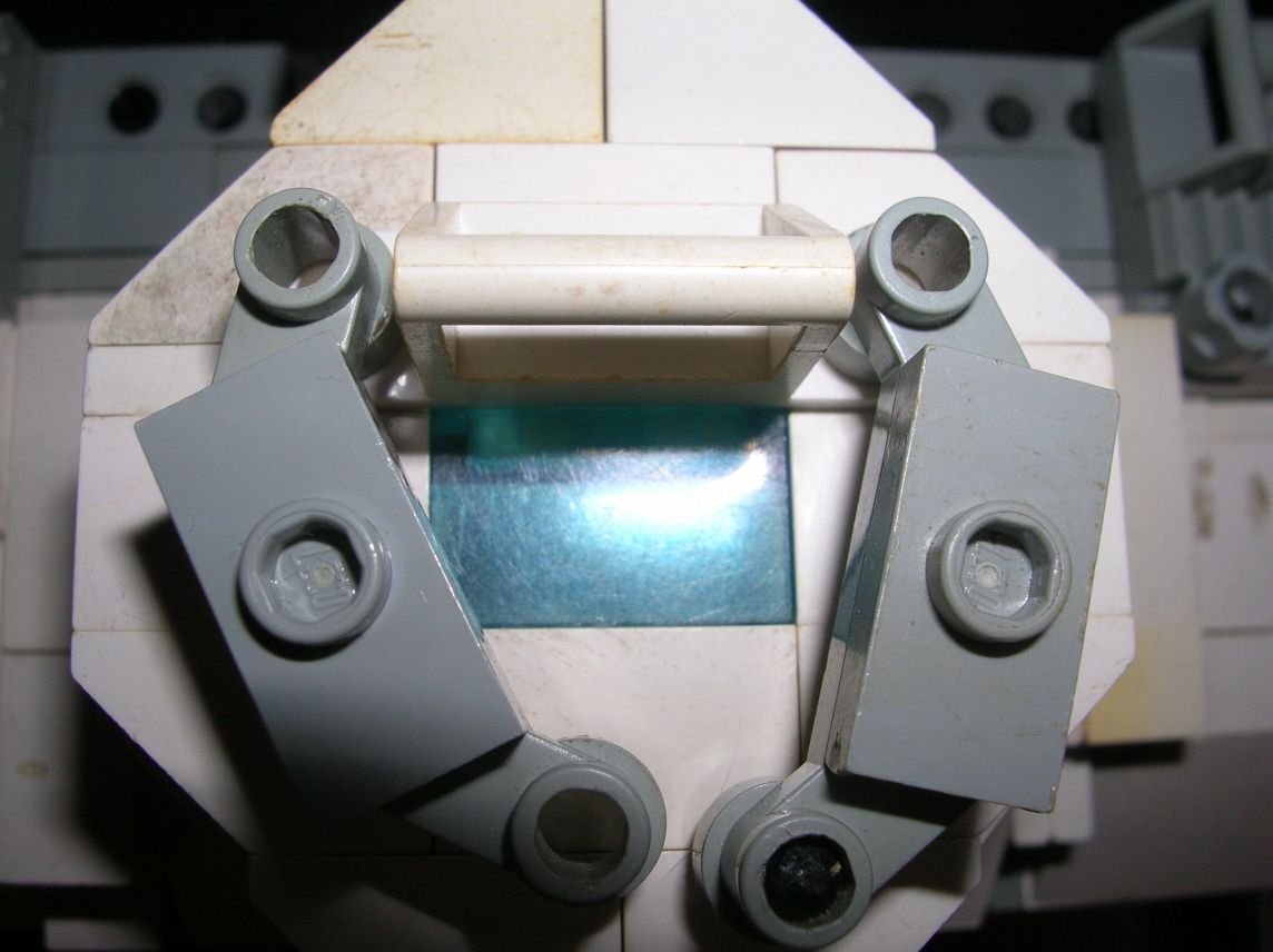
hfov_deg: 52.7
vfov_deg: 40.6
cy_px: 476
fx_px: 1286
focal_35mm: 35
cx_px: 636
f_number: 5.6
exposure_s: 1/60.1
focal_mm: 5.8
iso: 50
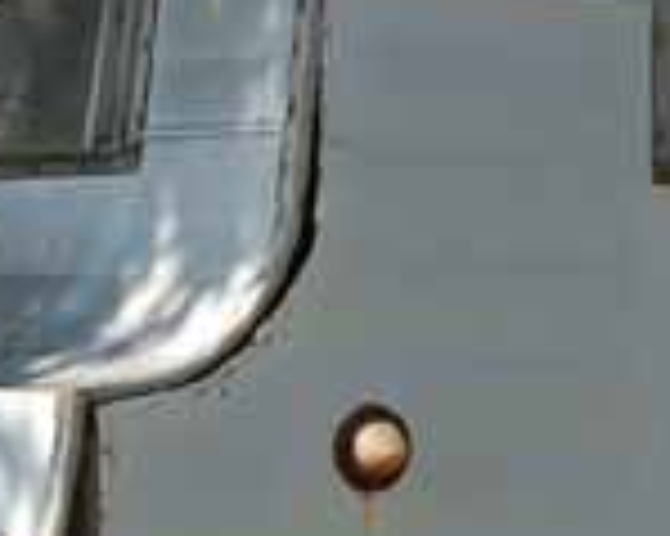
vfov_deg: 11.6
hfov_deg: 14.2
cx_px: 726
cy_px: 286
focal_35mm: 133
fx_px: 2636
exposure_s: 1/60
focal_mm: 20
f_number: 20
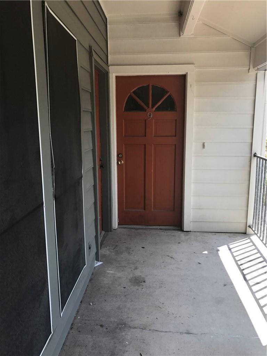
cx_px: 134
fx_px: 288
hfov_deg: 49.7
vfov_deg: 63.4
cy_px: 178
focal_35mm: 28
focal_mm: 3.99
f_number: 1.8
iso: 20
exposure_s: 1/488
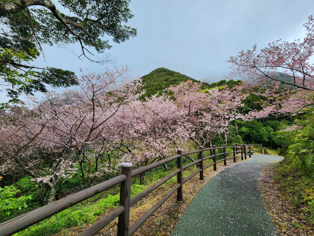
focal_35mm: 13
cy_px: 118
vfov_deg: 89.9
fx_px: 118
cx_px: 157
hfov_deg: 106.2
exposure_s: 1/120
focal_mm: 2.2
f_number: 2.2
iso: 64
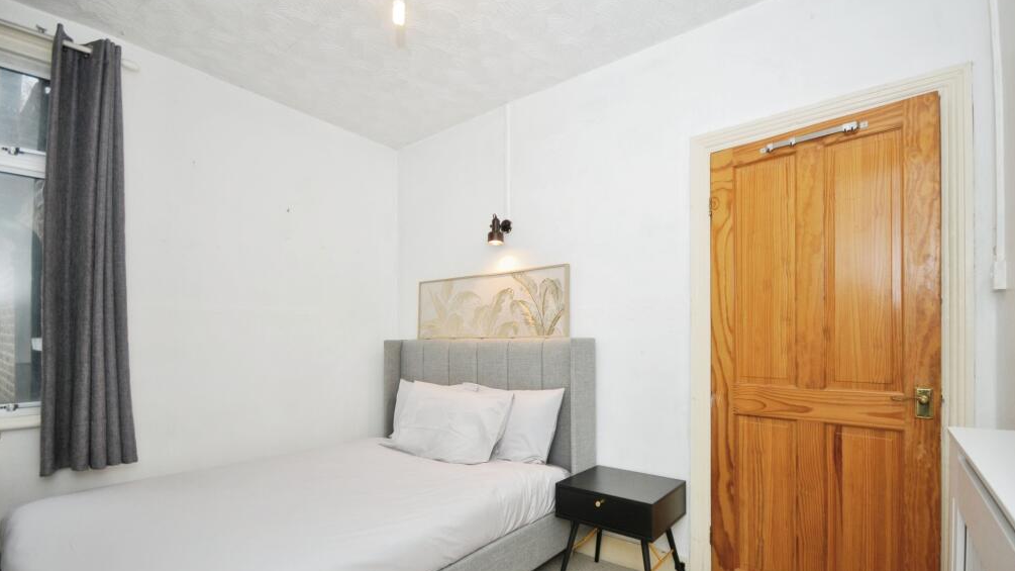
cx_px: 513
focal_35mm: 16
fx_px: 431
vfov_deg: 66.9
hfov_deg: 99.4
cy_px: 315
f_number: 5
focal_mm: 10
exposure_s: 1/60
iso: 200
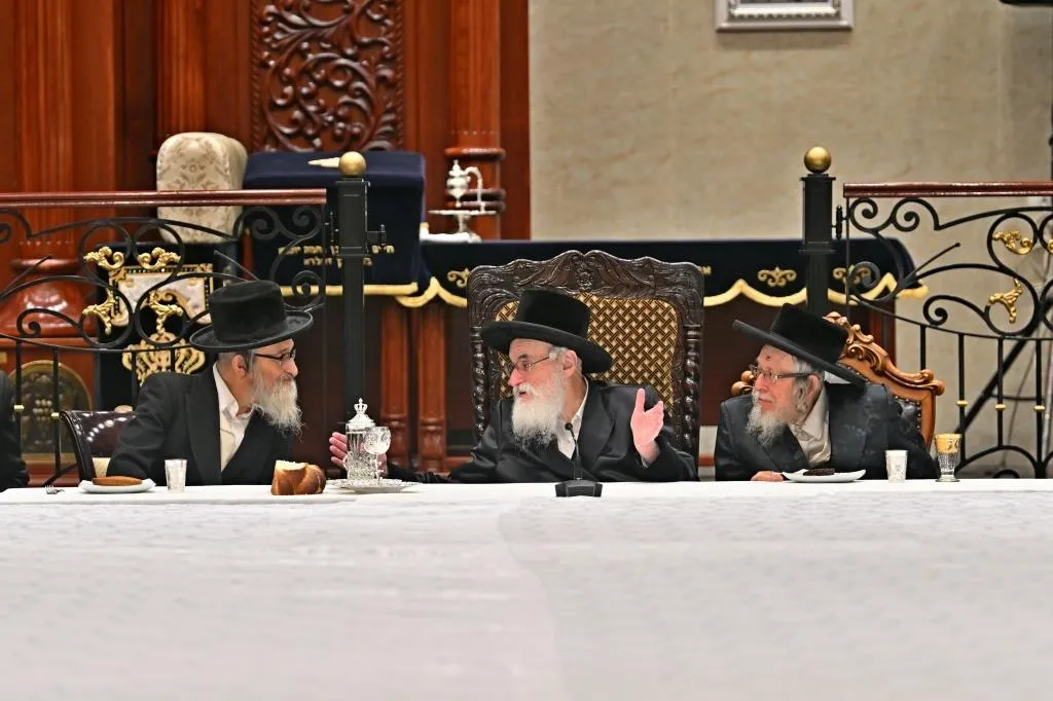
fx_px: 5702
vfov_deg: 7.0
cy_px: 350
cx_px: 526
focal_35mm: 195
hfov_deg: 10.6
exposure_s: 1/400
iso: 250
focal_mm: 130
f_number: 2.8
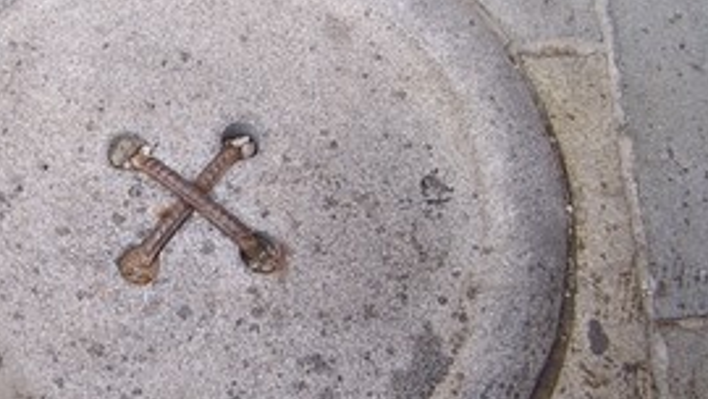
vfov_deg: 17.5
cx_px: 144
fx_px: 1296
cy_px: 218
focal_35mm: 69
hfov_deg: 29.9
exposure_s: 1/125
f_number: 2.8
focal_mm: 6.3
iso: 80
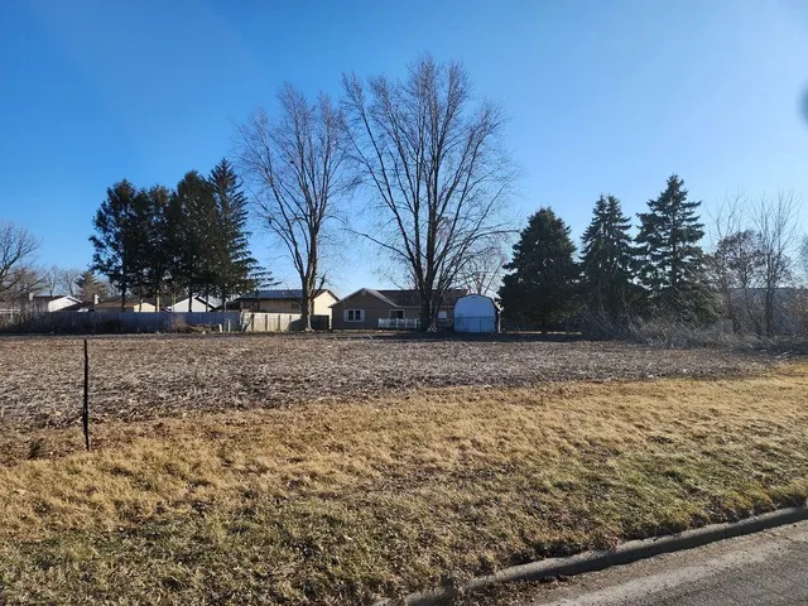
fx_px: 537
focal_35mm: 23
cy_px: 303
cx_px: 404
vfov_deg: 58.9
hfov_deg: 73.9
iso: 12
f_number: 1.8
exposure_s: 1/1105
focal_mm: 6.4
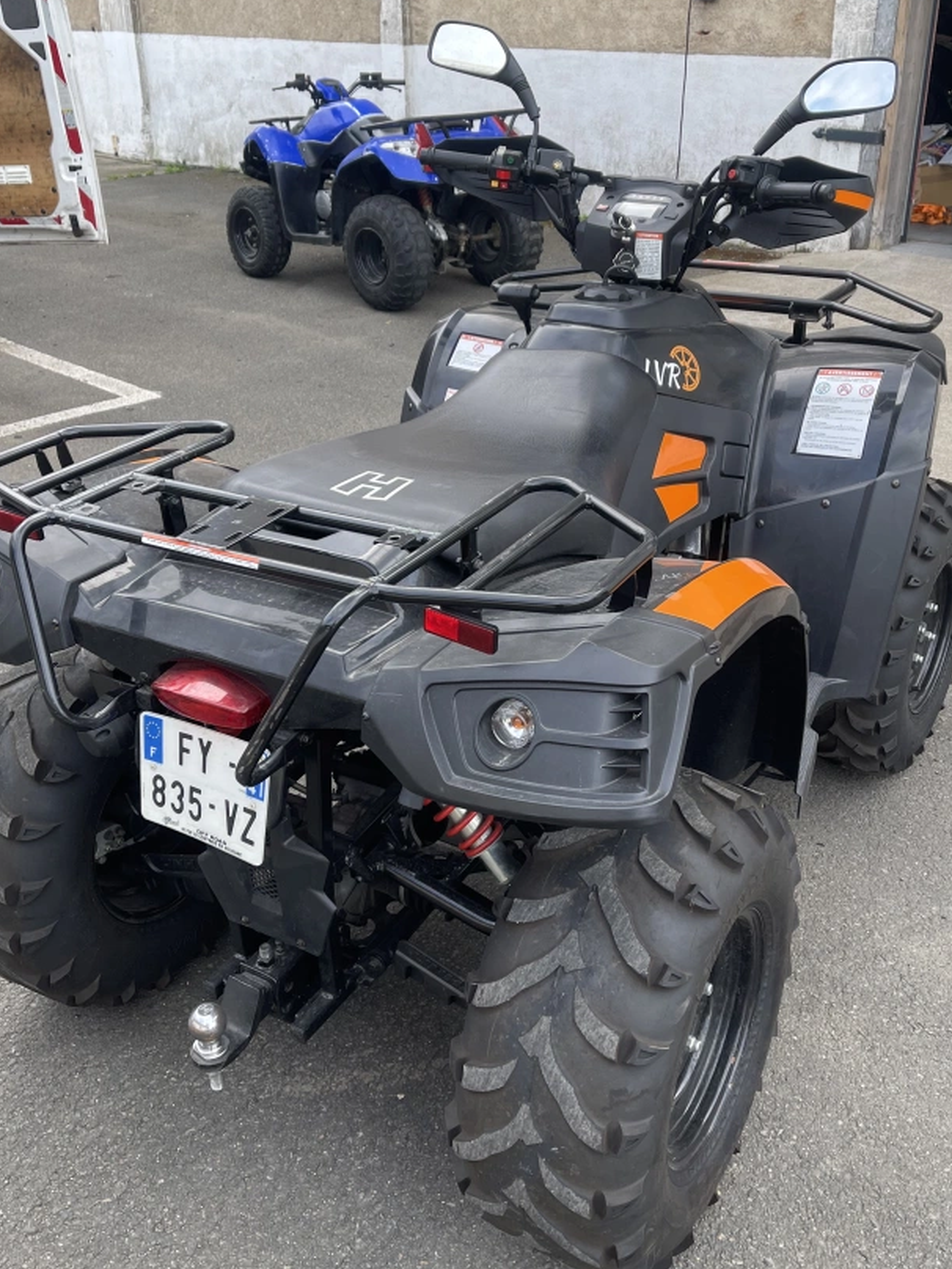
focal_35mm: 33
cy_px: 576
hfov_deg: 42.9
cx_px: 487
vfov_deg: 55.3
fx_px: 1210
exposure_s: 1/332
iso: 32
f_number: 1.6
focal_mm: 5.1
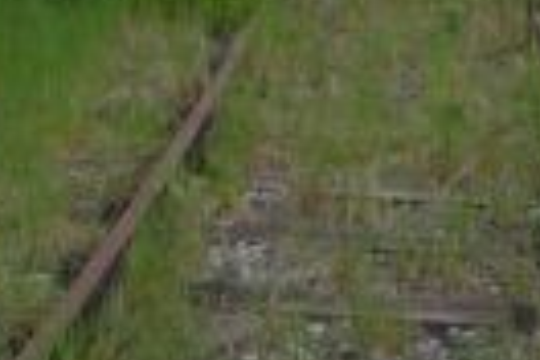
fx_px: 1815
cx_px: 331
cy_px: -213
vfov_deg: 10.8
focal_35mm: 121
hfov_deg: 16.9
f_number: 4
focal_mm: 5.2
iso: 100
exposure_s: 1/320
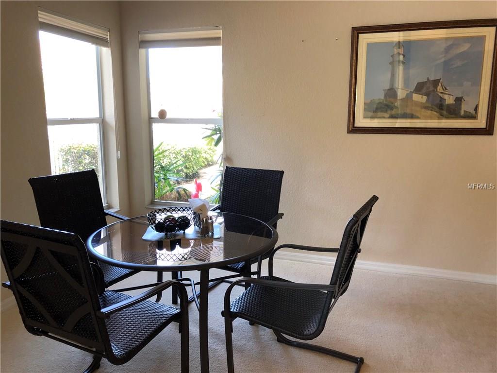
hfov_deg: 63.4
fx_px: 402
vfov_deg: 49.7
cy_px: 186
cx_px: 248
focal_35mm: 28
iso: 32
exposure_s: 1/30
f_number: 1.8
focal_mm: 3.99
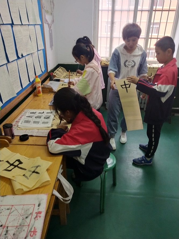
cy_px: 120
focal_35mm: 30
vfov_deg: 60.0
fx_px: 207
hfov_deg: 46.8
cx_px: 90
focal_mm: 3.95
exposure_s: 1/100
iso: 489
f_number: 1.8
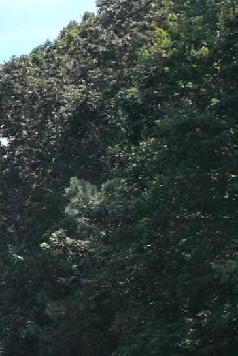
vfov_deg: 14.8
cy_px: 342
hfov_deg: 7.2
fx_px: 1358
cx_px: -736
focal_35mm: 137
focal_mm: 12.29
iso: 240
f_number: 2.8
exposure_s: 1/2500
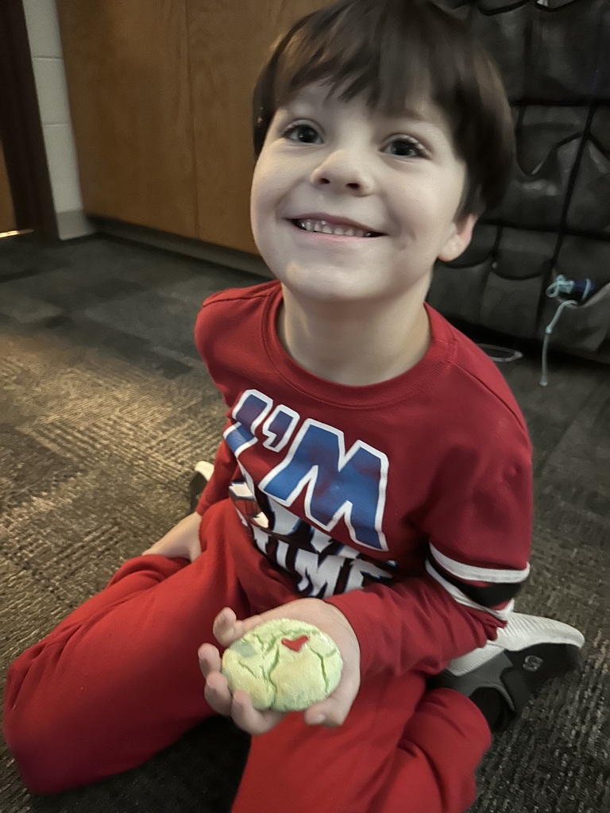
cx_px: 305
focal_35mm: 24
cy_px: 406
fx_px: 564
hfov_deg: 56.8
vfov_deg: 71.6
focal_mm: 6.86
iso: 2000
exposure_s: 1/16
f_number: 1.78
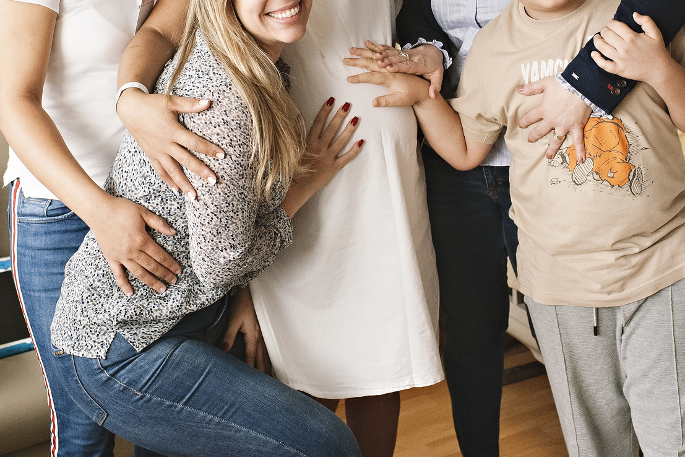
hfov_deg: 35.1
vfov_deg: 23.1
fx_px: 1084
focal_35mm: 57
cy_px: 37
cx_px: 347
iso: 2500
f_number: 4.5
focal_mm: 35
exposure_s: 1/320
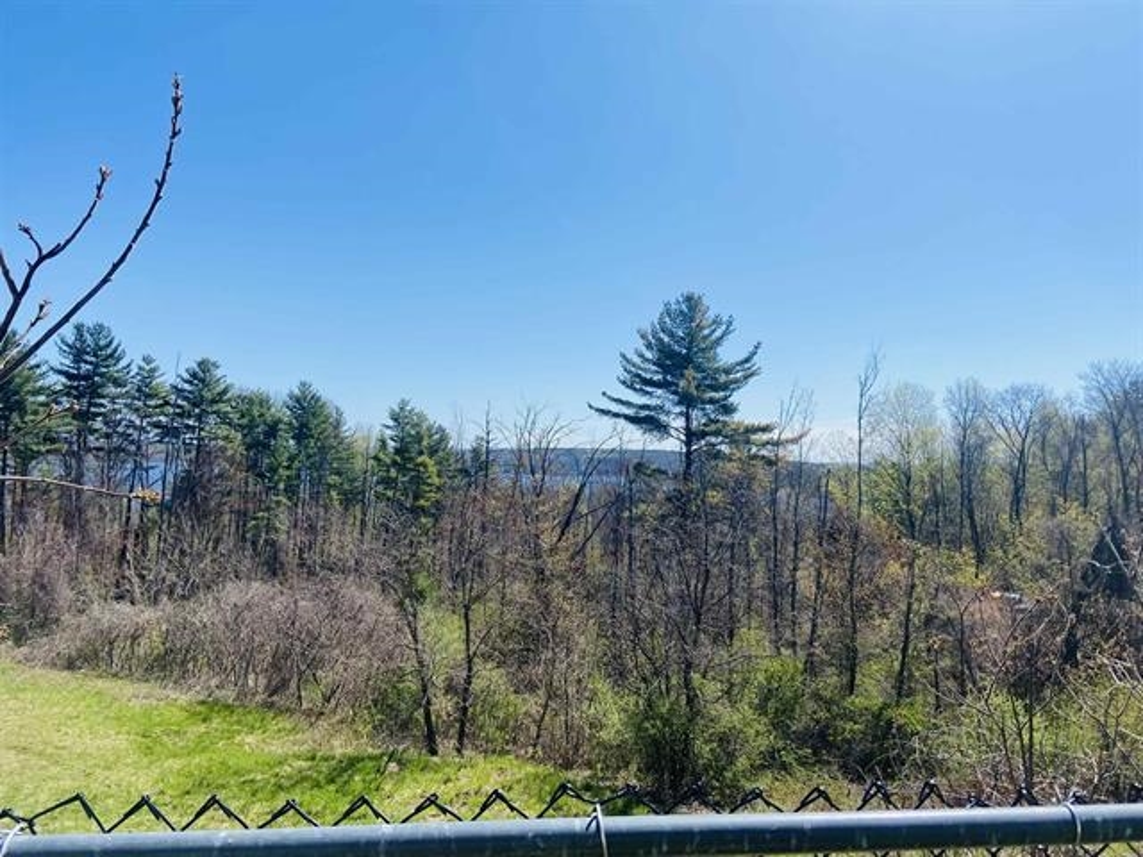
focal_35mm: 26
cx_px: 572
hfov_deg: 67.3
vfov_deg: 53.1
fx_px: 859
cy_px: 428
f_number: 1.8
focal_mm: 4.25
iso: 32
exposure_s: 1/3846
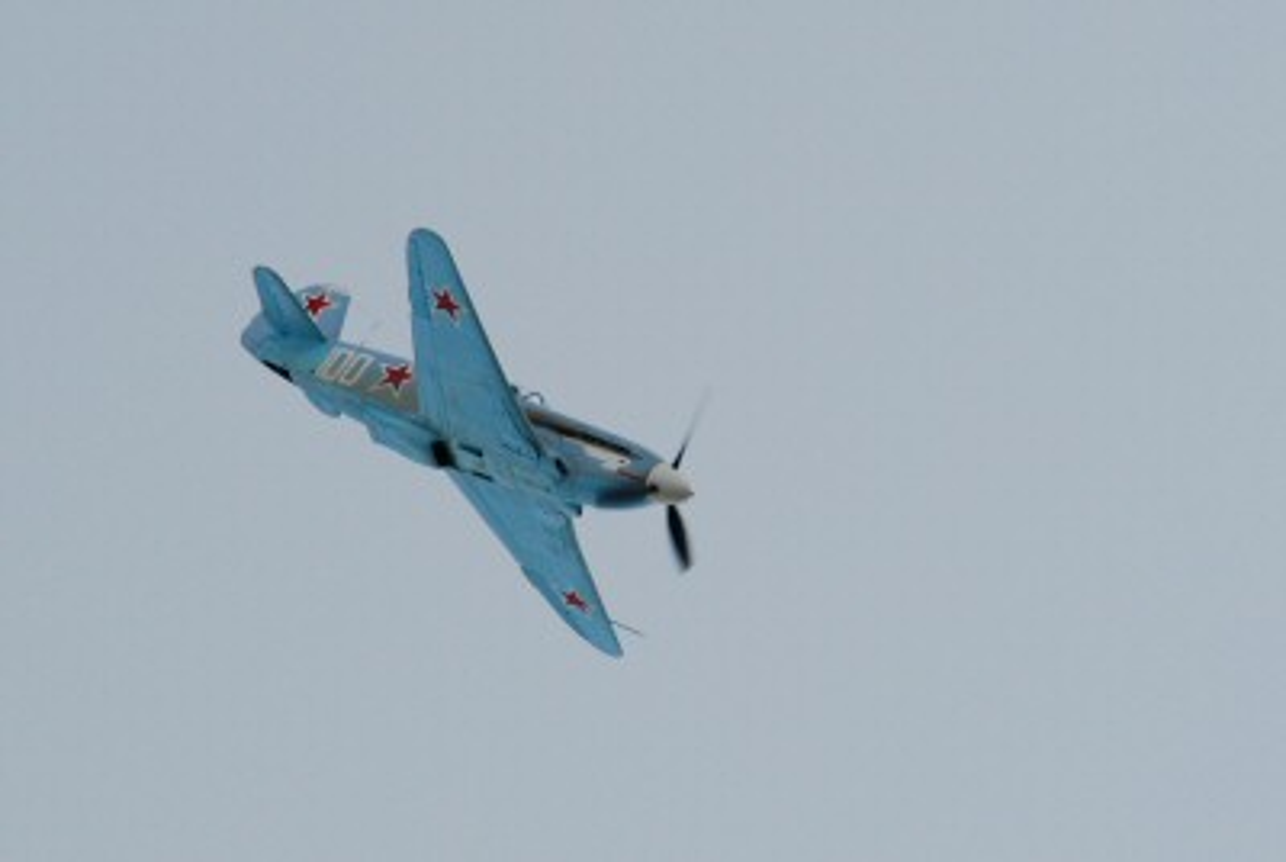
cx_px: 643
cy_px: 431
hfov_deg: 3.4
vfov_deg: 2.3
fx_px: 21465
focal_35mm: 600
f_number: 9.5
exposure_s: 1/750
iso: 400
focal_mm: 400
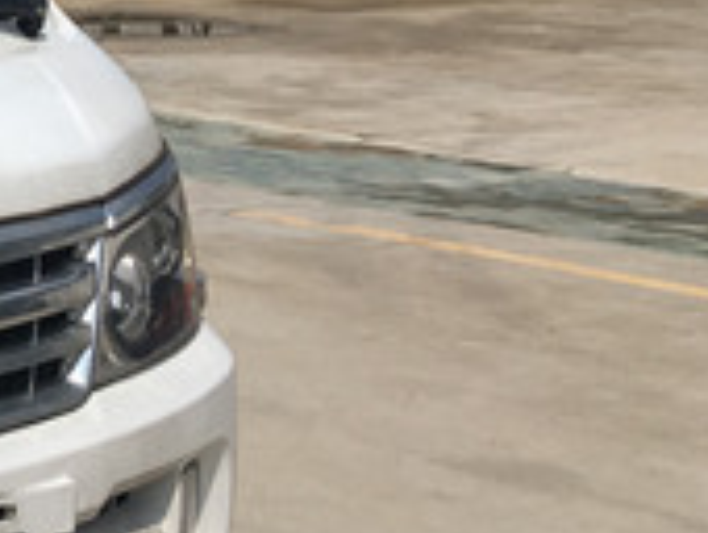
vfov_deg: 12.2
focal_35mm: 121
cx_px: -658
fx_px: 2478
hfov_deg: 14.0
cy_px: 125
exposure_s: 1/3077
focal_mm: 4.15
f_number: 2.2
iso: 25
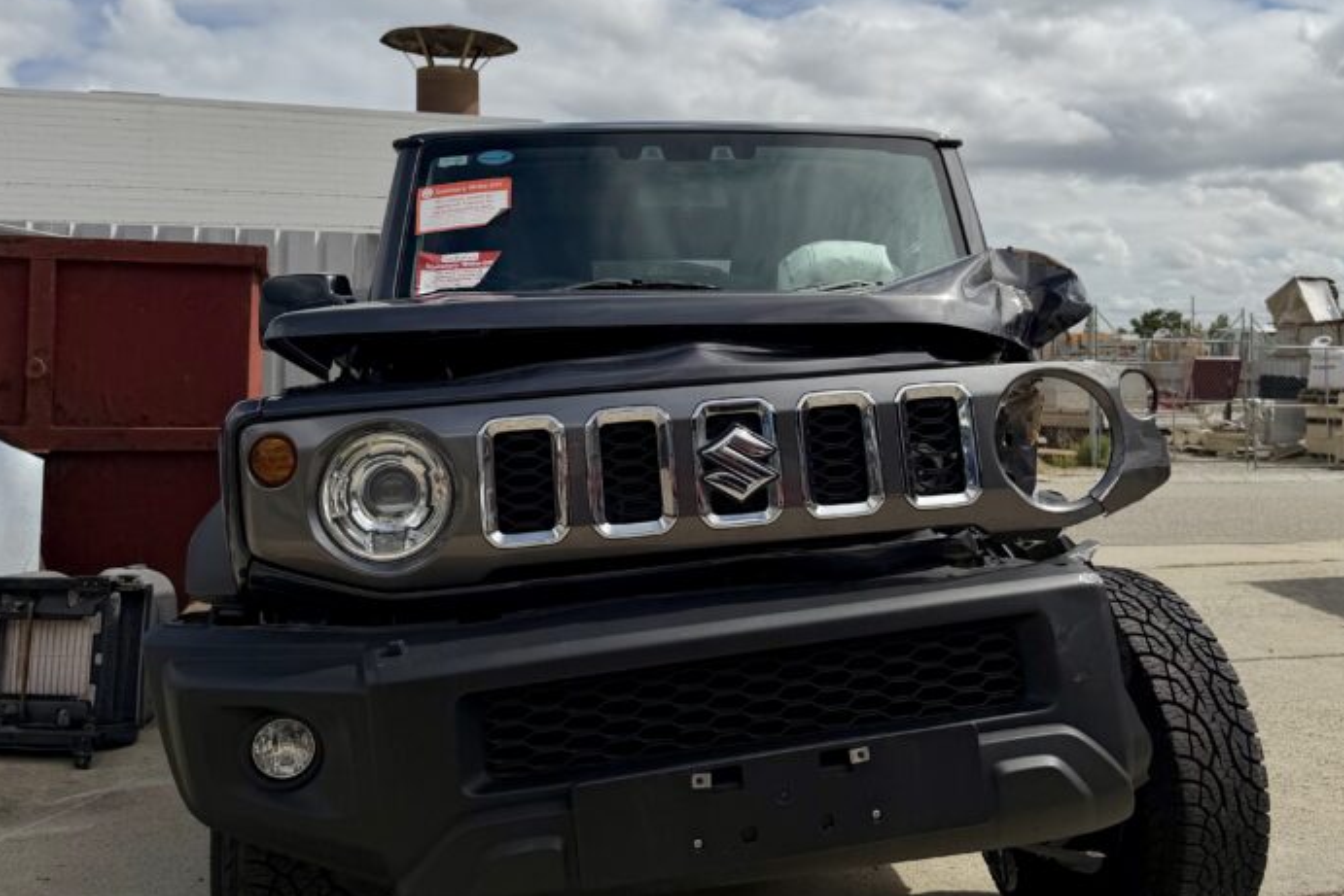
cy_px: 297
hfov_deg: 51.9
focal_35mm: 37
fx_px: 1382
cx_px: 704
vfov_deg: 35.6
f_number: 1.78
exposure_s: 1/17544
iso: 80
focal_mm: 6.76
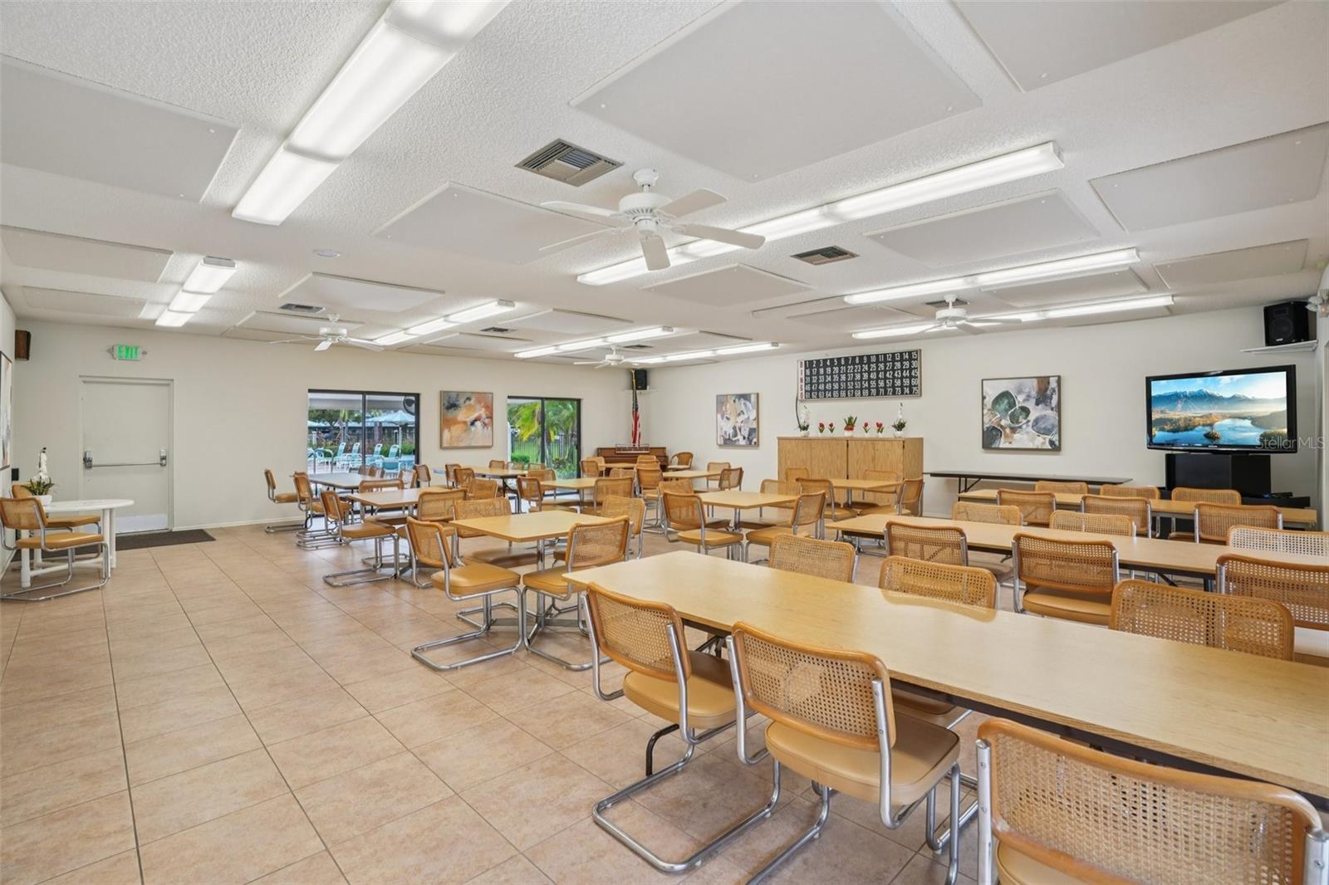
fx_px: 591
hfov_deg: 96.7
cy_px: 442
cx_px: 664
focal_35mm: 16
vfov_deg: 73.7
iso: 400
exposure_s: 1/13
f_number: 8
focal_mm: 16
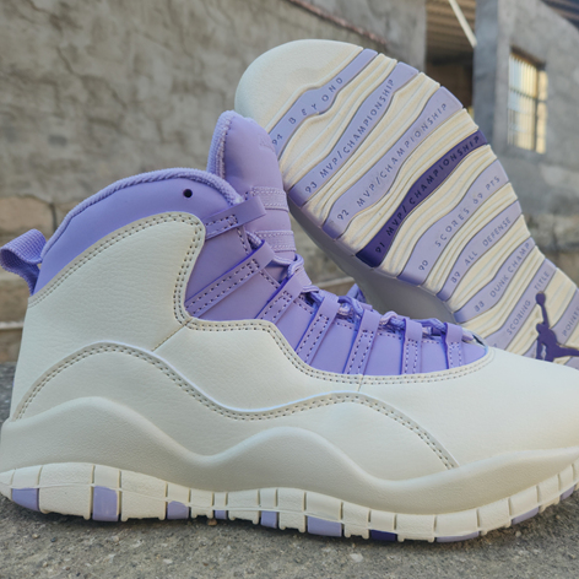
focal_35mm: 28
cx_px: 310
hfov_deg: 57.2
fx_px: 530
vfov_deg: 57.3
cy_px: 285
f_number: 1.8
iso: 20
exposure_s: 1/222
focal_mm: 5.4
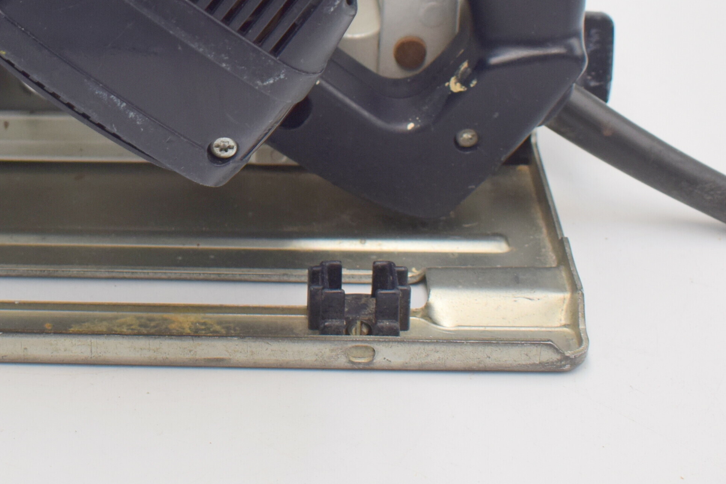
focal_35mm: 91
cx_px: 120
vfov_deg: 14.7
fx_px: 1836
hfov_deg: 22.0
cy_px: -45
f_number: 6.3
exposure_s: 1/160
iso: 400
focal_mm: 26
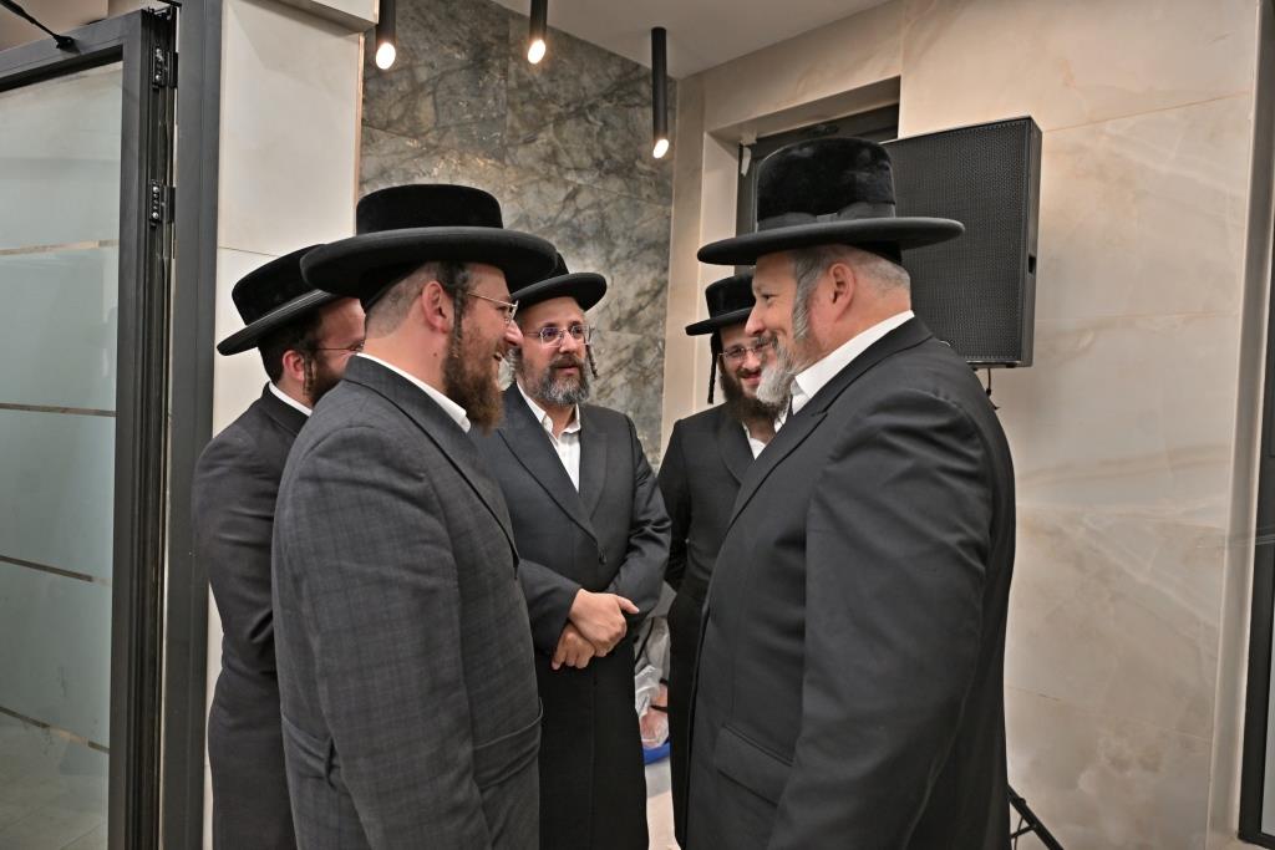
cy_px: 425
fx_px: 850
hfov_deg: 73.7
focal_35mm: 24
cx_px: 638
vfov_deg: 53.1
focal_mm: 24
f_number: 4
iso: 800
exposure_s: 1/160
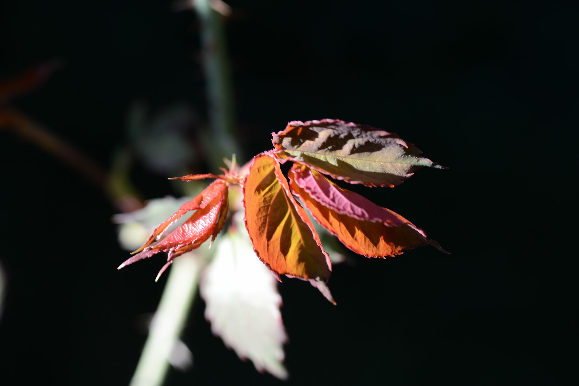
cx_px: 290
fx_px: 1689
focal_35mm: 105
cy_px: 193
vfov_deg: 13.1
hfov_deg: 19.4
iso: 500
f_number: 7.1
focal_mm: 105
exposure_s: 1/200
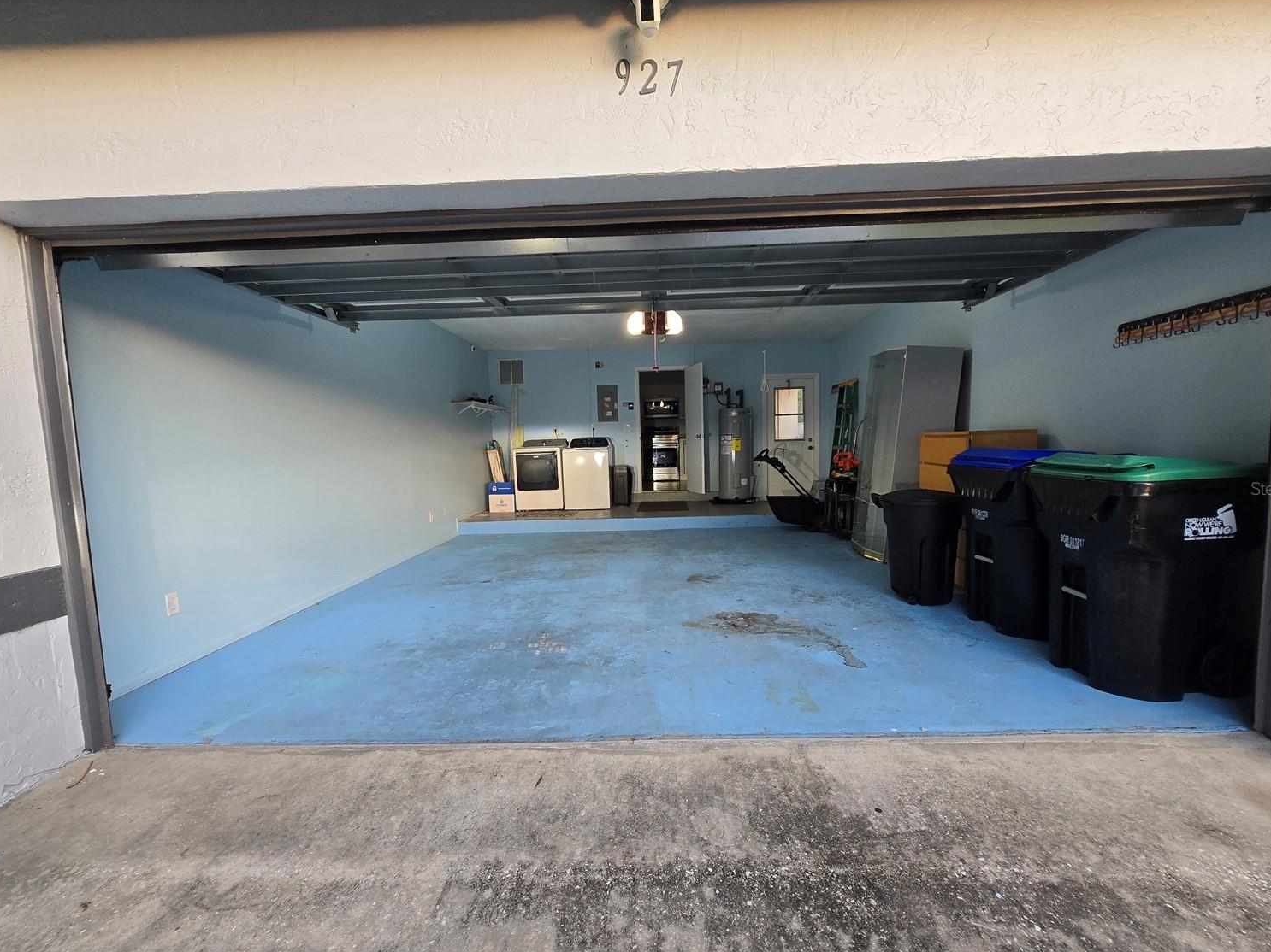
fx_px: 514
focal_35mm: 14
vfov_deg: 85.6
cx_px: 647
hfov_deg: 102.1
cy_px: 488
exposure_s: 1/60
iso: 80
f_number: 2.2
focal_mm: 2.2
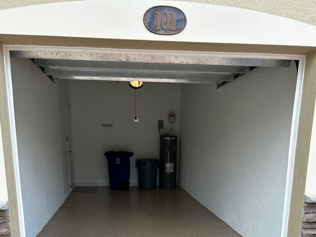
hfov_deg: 52.6
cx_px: 158
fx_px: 320
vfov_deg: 38.1
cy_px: 212
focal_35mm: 35
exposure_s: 1/431
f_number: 1.5
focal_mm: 5.7
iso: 50
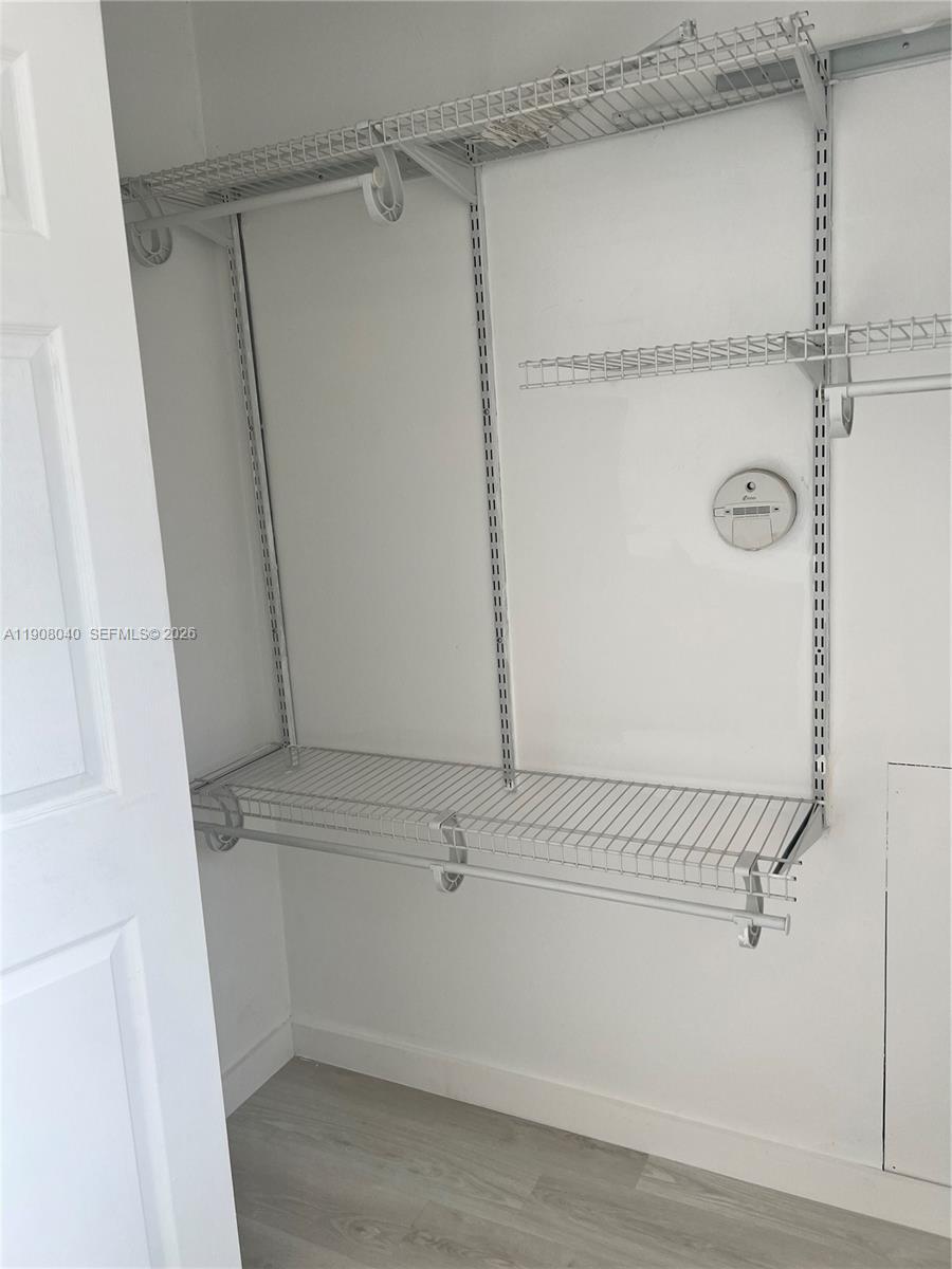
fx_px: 953
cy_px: 634
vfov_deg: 67.3
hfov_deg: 53.1
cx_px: 476
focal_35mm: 26
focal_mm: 5.7
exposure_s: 1/753
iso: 50
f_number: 1.5
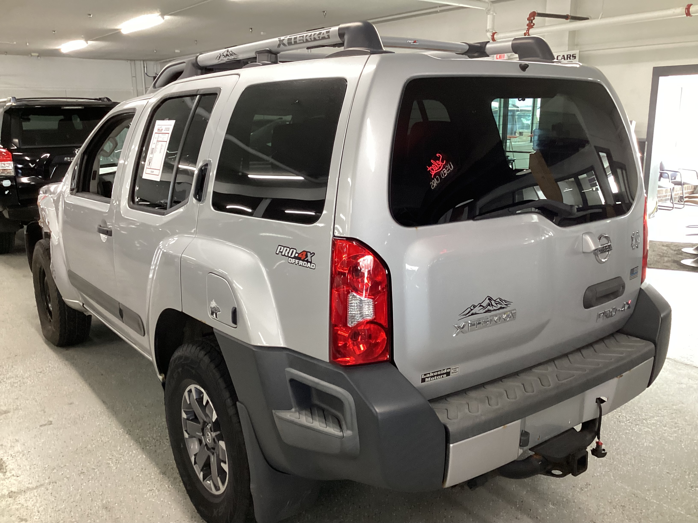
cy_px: 262
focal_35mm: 31
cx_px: 349
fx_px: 625
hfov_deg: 58.4
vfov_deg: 45.4
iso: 200
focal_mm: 3.3
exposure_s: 1/60
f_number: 2.4
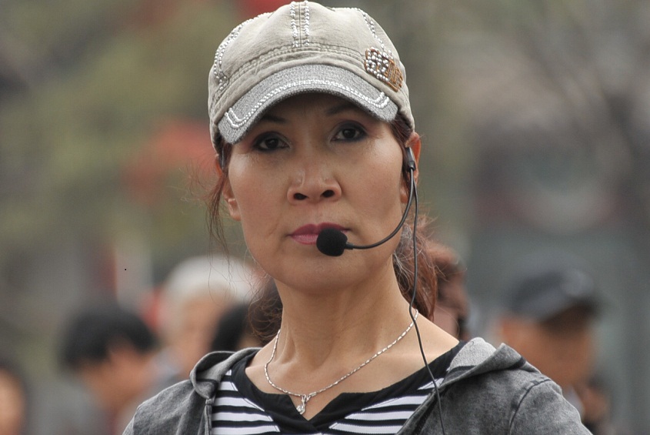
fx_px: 5421
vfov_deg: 4.6
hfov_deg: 6.9
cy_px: 218
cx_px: 325
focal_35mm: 300
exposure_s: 1/320
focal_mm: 300
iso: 400
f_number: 5.6
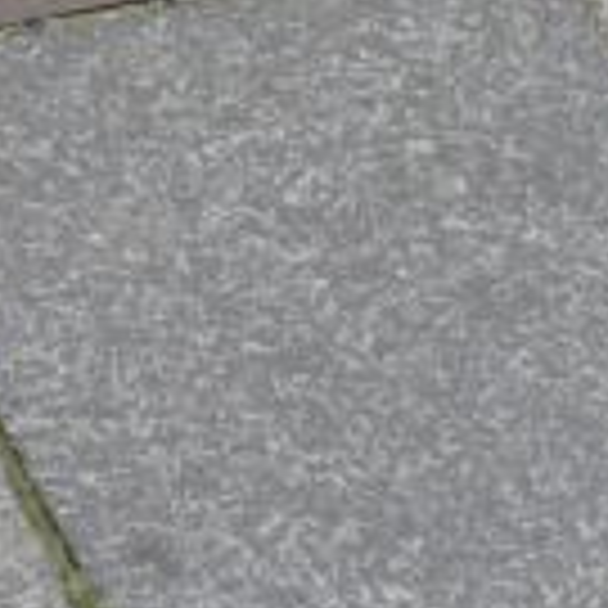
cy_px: -833
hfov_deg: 3.1
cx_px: 1450
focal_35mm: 556
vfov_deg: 3.1
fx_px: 11049
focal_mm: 13.8
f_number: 5.6
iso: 100
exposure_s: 1/160
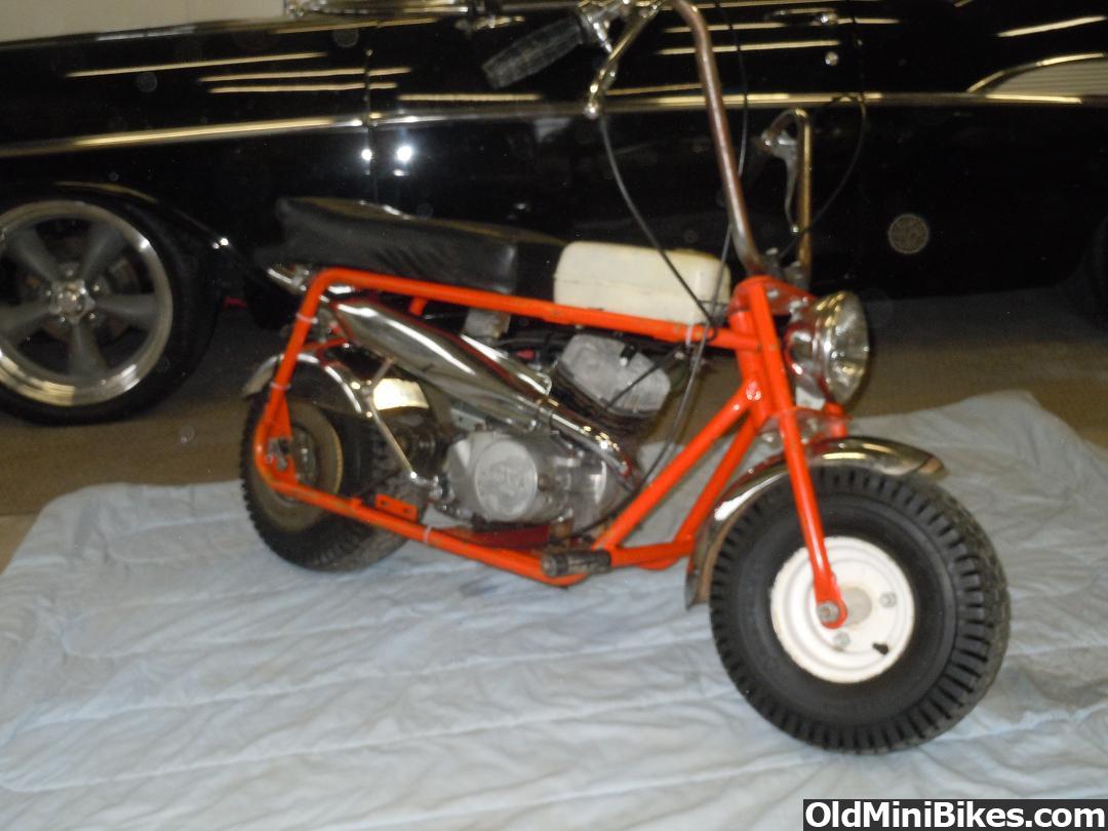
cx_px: 554
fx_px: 1248
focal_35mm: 39
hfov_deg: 47.9
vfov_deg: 36.8
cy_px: 416
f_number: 4.3
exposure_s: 1/30
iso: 400
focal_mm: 6.9
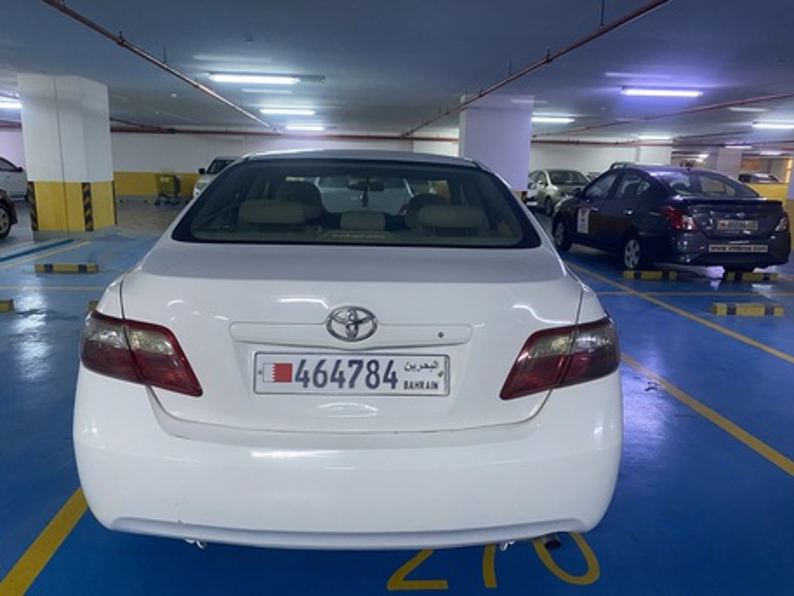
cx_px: 397
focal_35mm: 26
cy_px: 298
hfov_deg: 67.3
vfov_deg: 53.1
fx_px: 597
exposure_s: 1/60
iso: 500
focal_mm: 4.25
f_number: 1.8
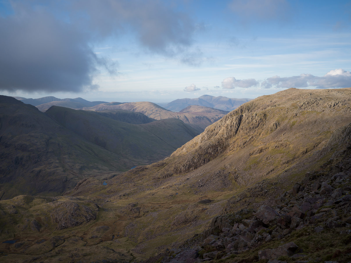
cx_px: 176
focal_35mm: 35
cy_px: 132
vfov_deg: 40.7
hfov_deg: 52.6
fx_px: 355
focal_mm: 45
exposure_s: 1/250
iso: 200
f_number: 8
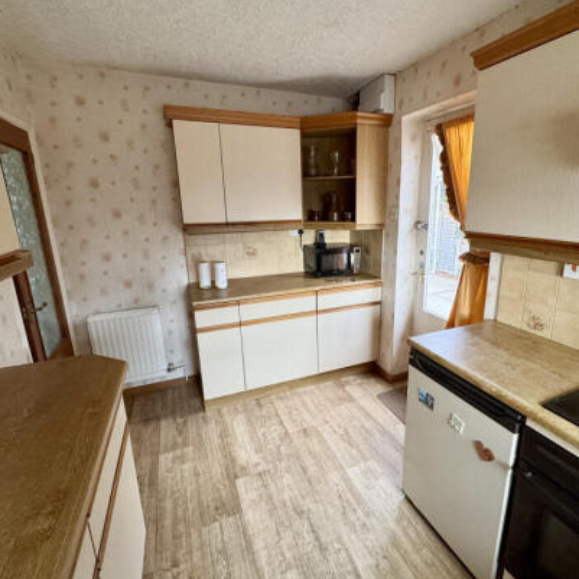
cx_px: 330
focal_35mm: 18
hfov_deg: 80.3
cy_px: 284
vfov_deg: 80.7
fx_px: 341
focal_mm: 2.22
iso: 320
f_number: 2.2
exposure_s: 1/60
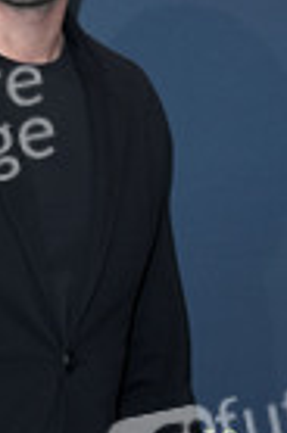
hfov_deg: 6.7
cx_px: -16
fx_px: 2428
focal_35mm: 202
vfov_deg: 10.2
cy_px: 296
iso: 320
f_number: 5.6
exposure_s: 1/250
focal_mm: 70
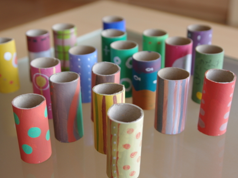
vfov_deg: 23.6
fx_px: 426
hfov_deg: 31.2
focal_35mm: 62
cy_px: 89
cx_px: 113
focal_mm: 38
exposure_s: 1/250
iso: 400
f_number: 2.8
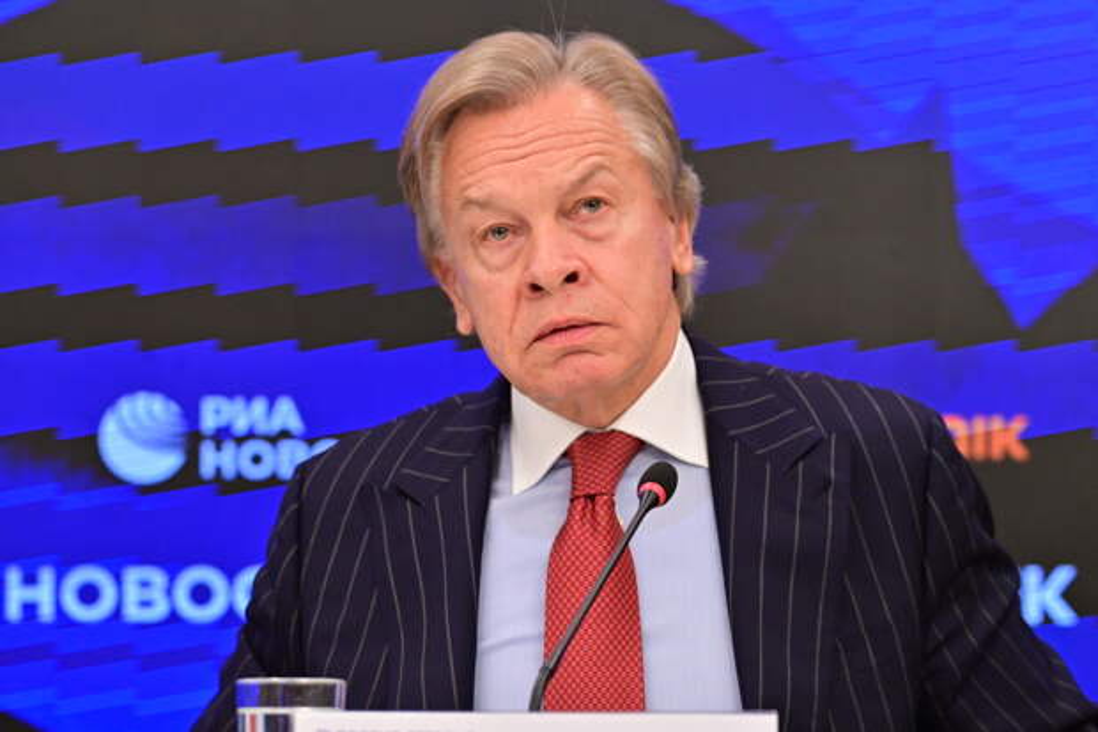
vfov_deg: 6.2
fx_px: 6708
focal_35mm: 220
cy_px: 366
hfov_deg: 9.4
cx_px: 549
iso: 4000
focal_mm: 220
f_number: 5.6
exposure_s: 1/320
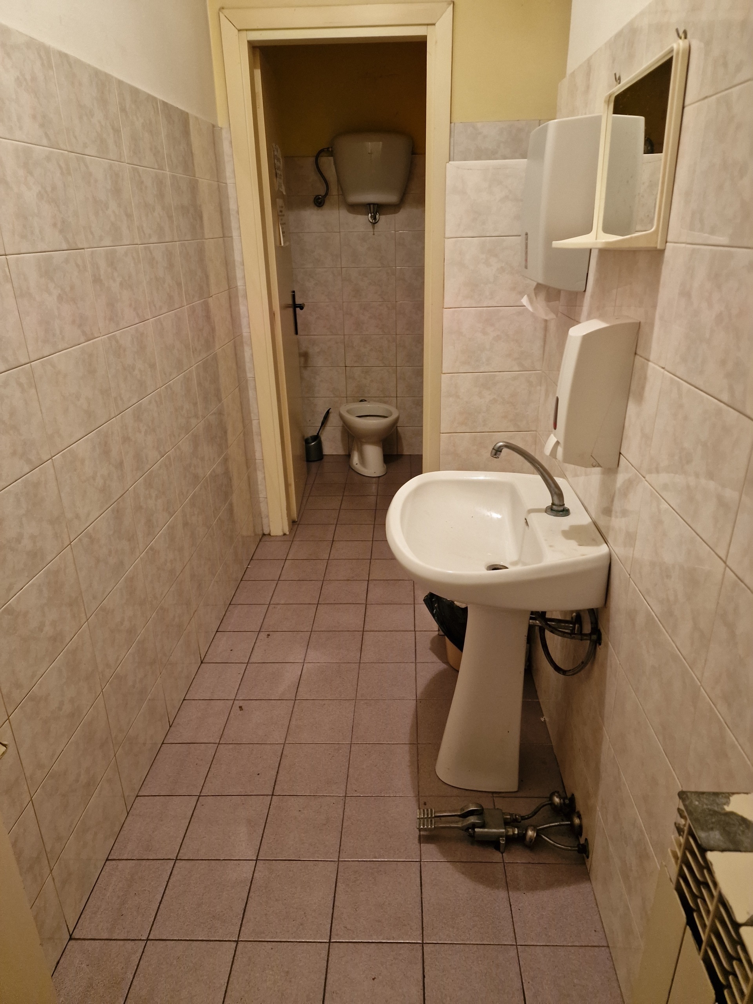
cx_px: 376
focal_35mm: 23
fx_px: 667
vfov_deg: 73.9
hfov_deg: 58.9
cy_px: 502
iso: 640
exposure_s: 1/33
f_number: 1.8
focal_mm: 6.4
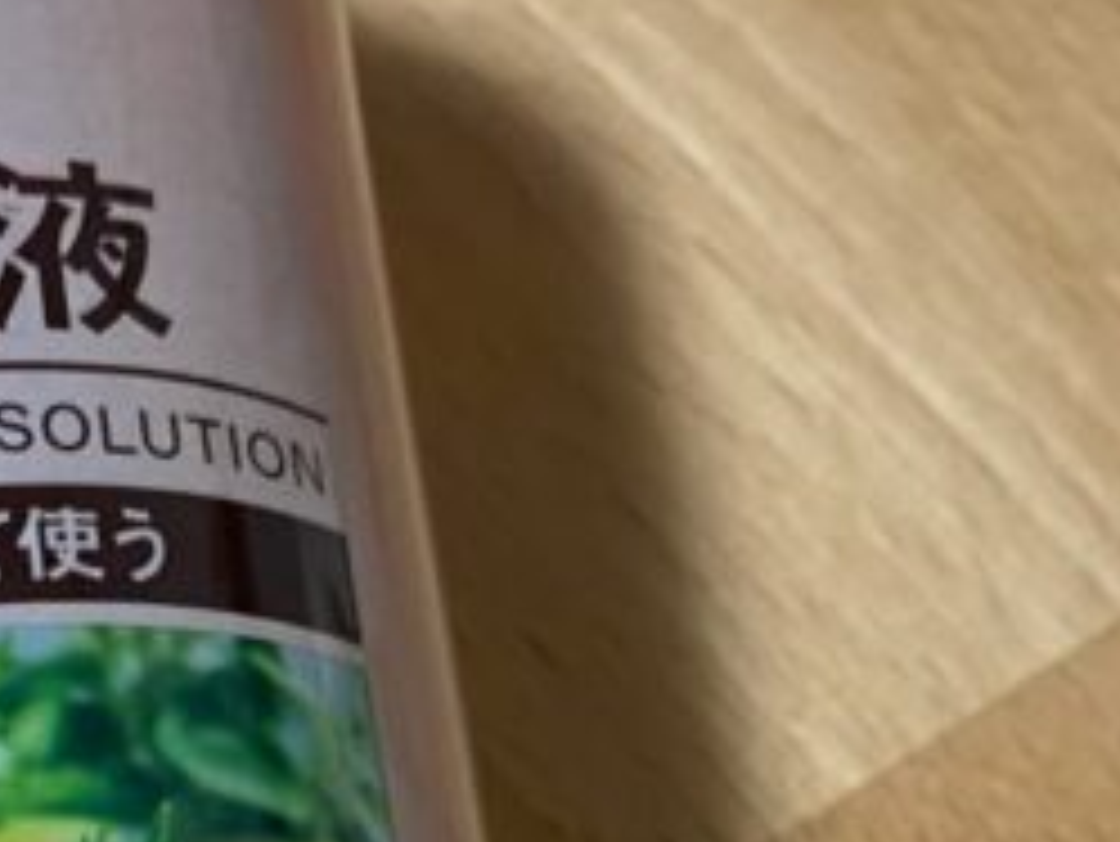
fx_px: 3464
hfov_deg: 18.1
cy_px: 1220
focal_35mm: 107
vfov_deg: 13.2
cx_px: 117
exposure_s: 1/60
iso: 125
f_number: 1.8
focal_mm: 4.25
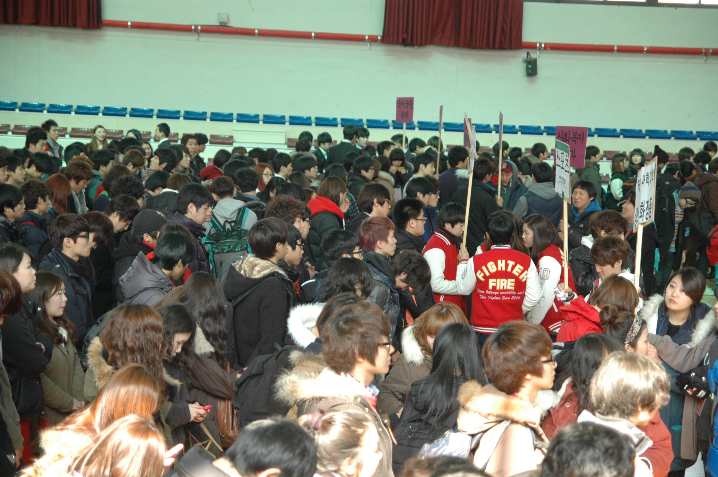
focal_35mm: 72
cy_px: 238
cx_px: 359
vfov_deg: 18.9
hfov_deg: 28.1
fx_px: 1434
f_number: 2.8
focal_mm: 48
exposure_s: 1/320
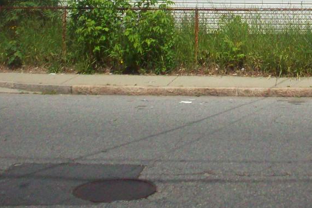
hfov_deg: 22.6
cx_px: 298
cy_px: -27
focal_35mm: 87
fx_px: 754
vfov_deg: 15.3
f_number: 5.6
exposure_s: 1/1401
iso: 200
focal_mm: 6.2
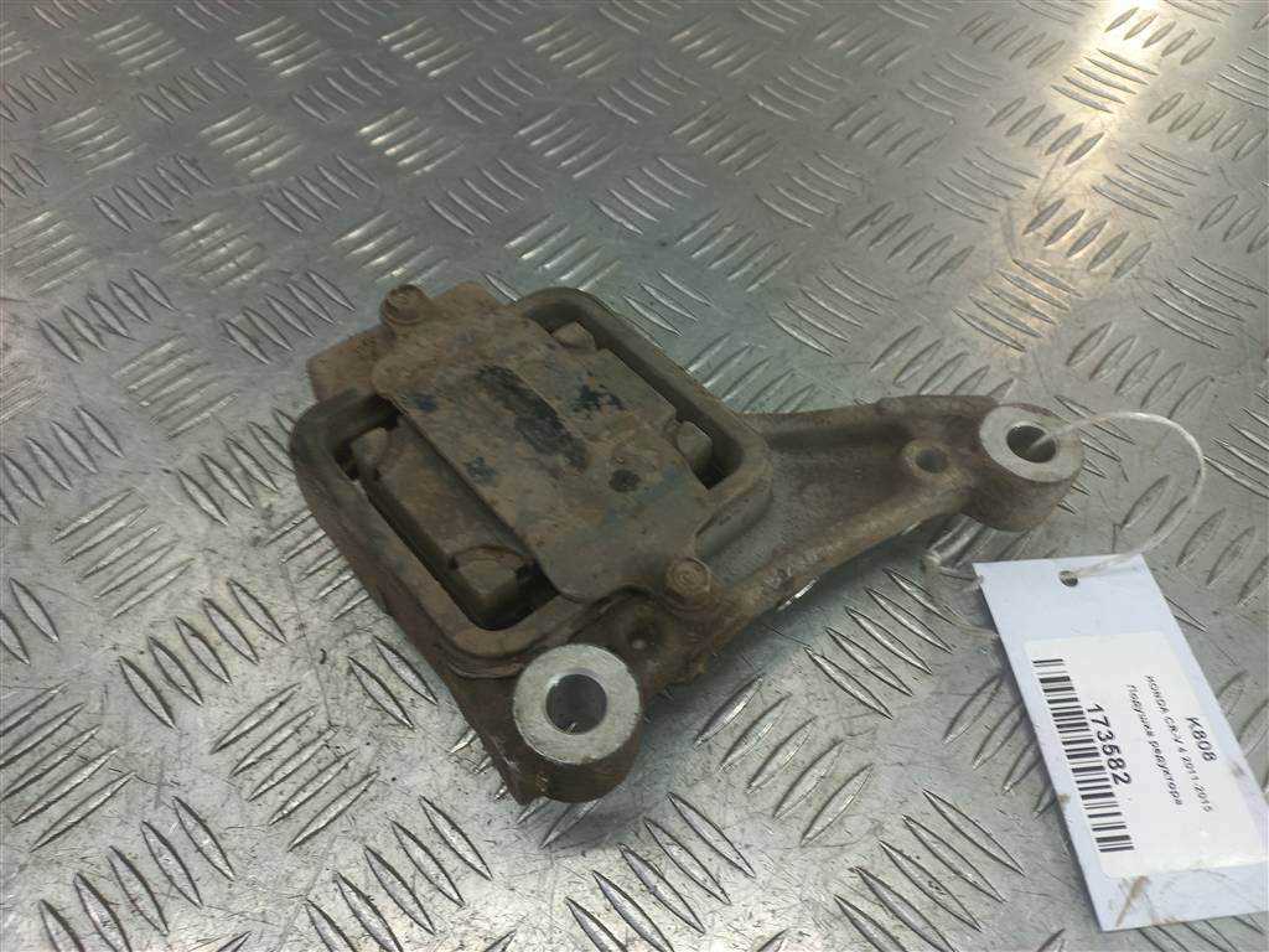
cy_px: 476
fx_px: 916
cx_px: 634
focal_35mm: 25
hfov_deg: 69.4
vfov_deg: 54.9
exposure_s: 1/50
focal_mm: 4.6
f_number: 1.8
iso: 50
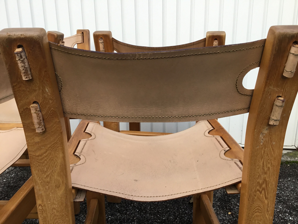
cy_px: 112
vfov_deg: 45.4
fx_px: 267
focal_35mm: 31
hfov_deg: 58.4
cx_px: 149
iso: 40
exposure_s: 1/100
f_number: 2.4
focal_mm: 3.3
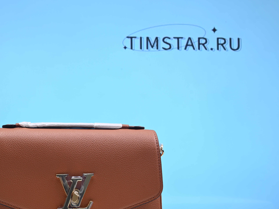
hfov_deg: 31.4
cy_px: 135
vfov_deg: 23.9
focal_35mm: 61
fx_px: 492
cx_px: 93
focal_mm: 42
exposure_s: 1/2
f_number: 16
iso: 100
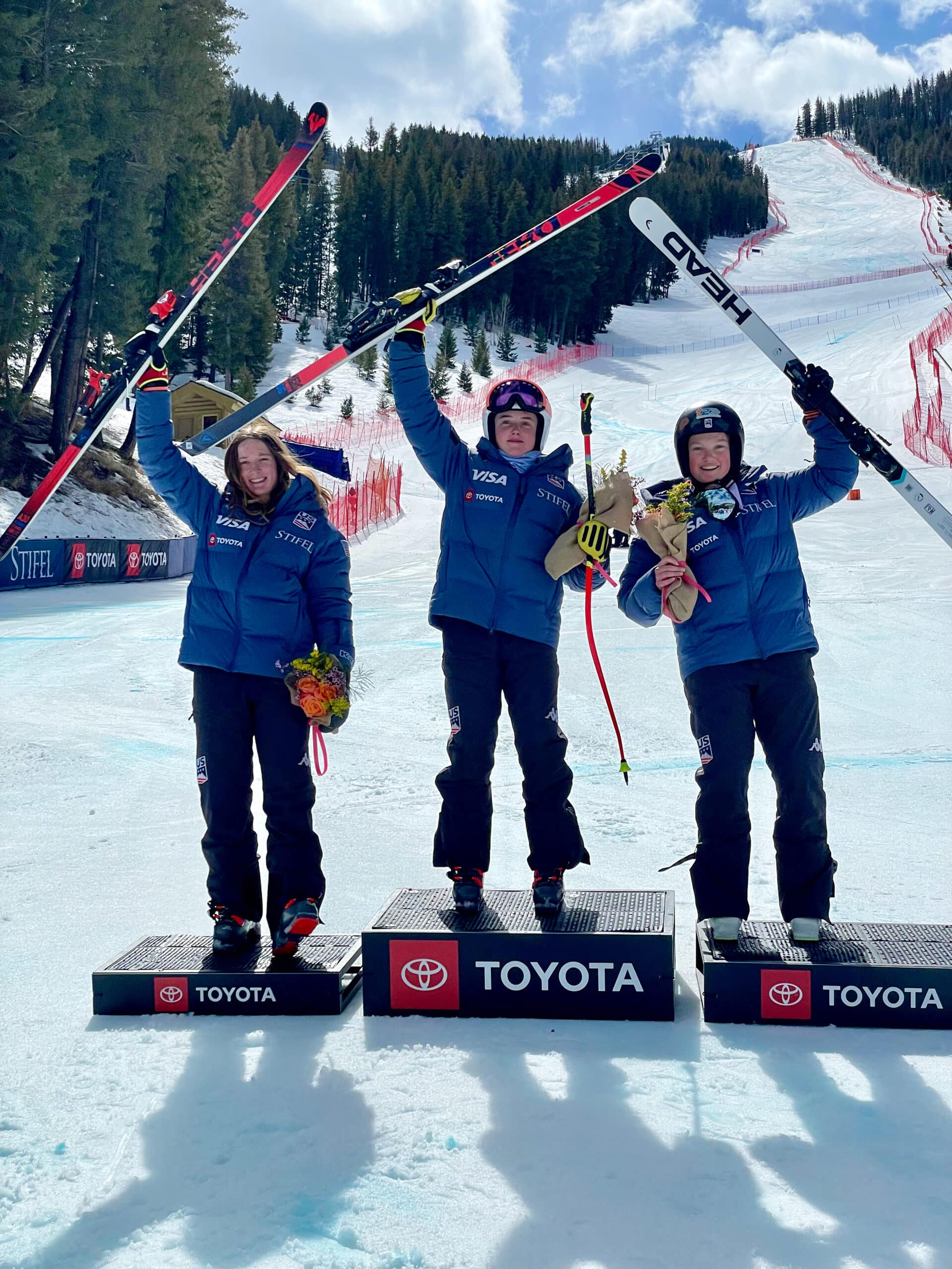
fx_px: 1907
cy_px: 634
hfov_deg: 28.0
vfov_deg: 36.8
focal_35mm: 52
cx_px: 476
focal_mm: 6
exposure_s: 1/6849
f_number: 2
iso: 25
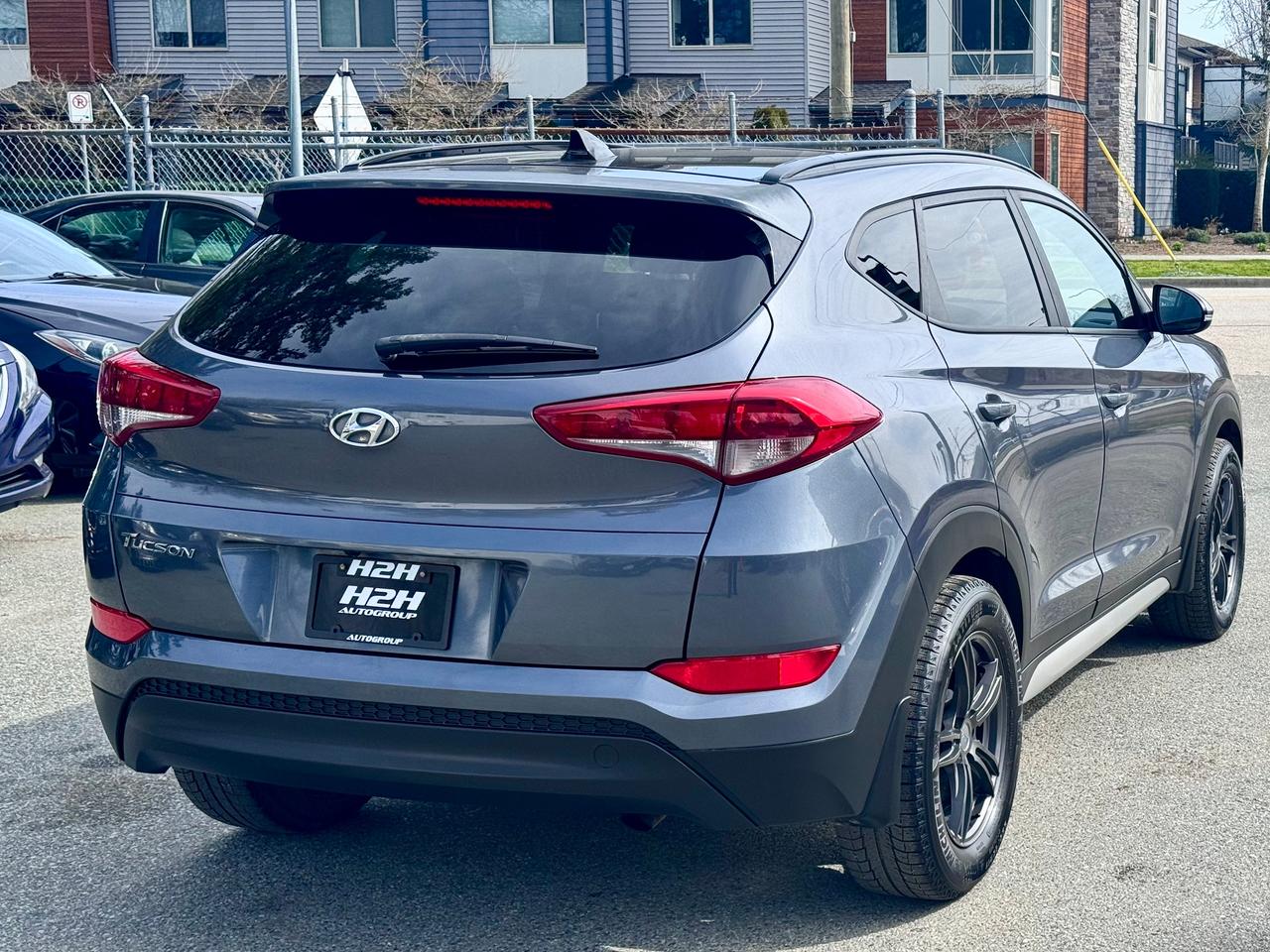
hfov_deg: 39.7
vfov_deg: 30.3
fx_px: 1761
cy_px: 476
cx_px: 635
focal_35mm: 48
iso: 64
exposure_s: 1/2331
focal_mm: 6.76
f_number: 1.78
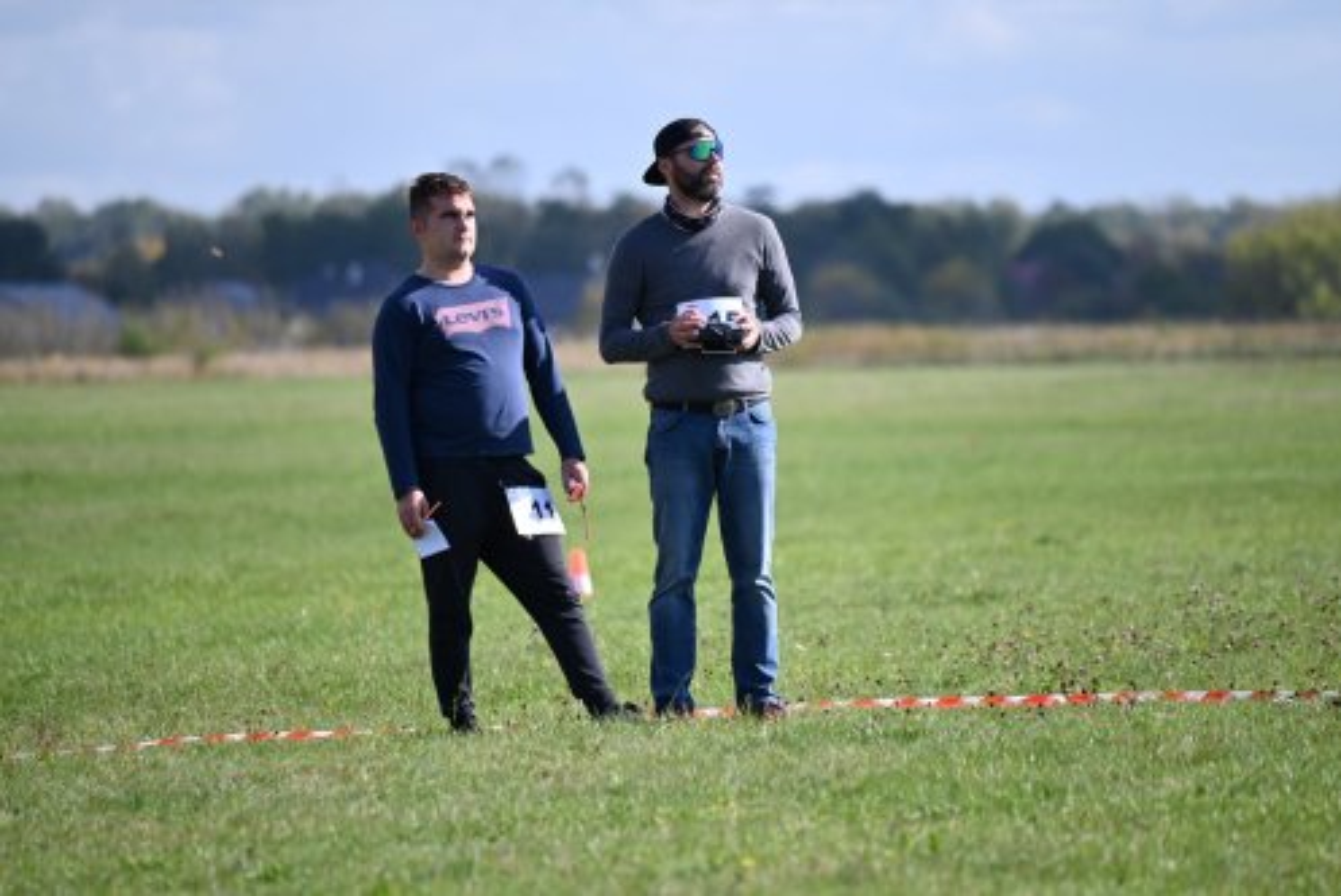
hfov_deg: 5.2
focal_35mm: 400
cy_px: 448
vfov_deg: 3.4
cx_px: 670
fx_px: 14908
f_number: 6.3
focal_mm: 400
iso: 640
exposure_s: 1/1600
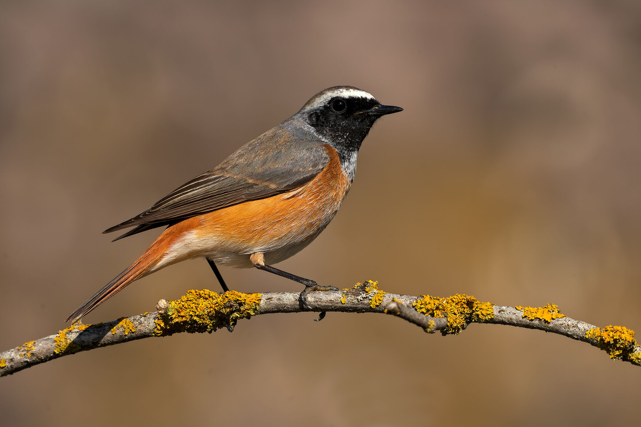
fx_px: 10682
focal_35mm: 600
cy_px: 214
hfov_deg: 3.4
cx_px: 320
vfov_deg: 2.3
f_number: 10
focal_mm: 600
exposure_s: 1/1000
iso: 640
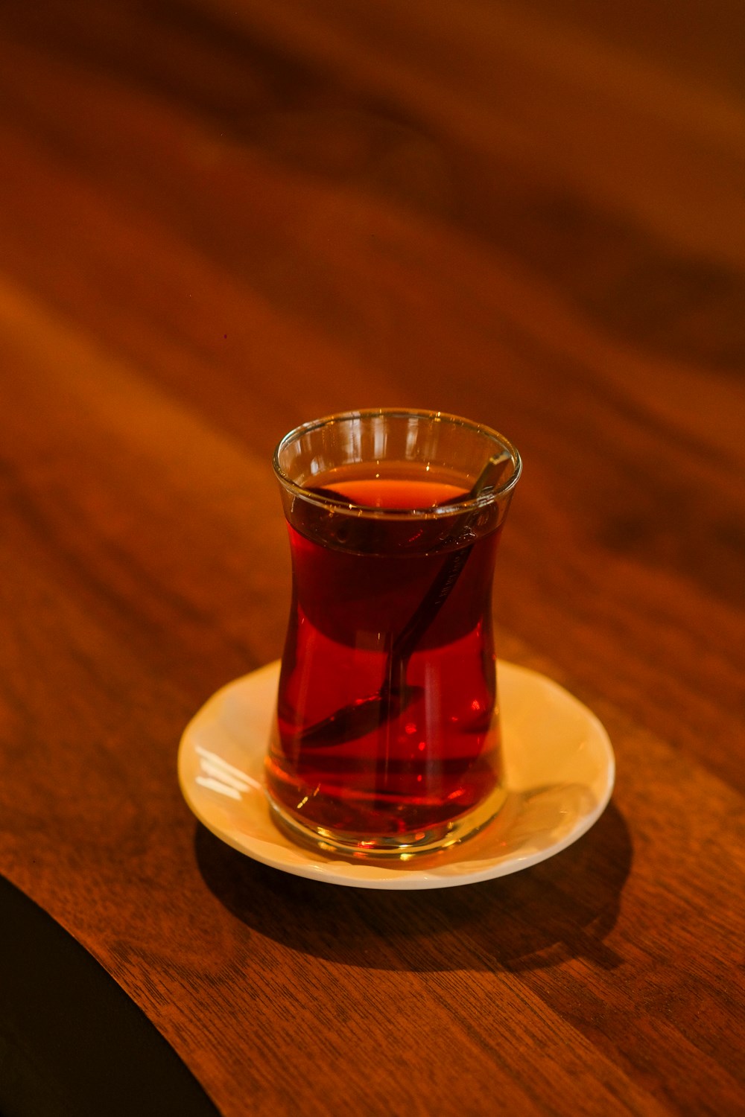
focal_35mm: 84
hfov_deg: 16.3
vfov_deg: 24.2
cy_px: 558
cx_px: 372
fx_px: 2607
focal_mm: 56
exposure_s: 1/160
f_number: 2.2
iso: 800
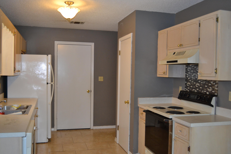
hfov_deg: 53.1
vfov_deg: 36.9
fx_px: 231
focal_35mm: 36
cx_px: 116
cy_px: 77
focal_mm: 24
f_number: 4
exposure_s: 1/60
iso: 800
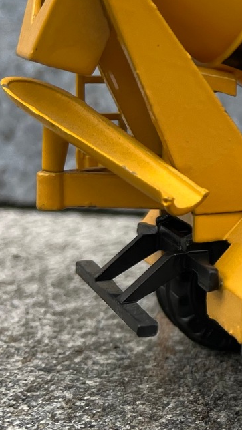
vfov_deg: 24.0
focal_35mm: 88
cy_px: 114
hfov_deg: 11.9
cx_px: 523
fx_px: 1004
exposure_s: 1/171
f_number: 1.6
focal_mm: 5.1
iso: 40
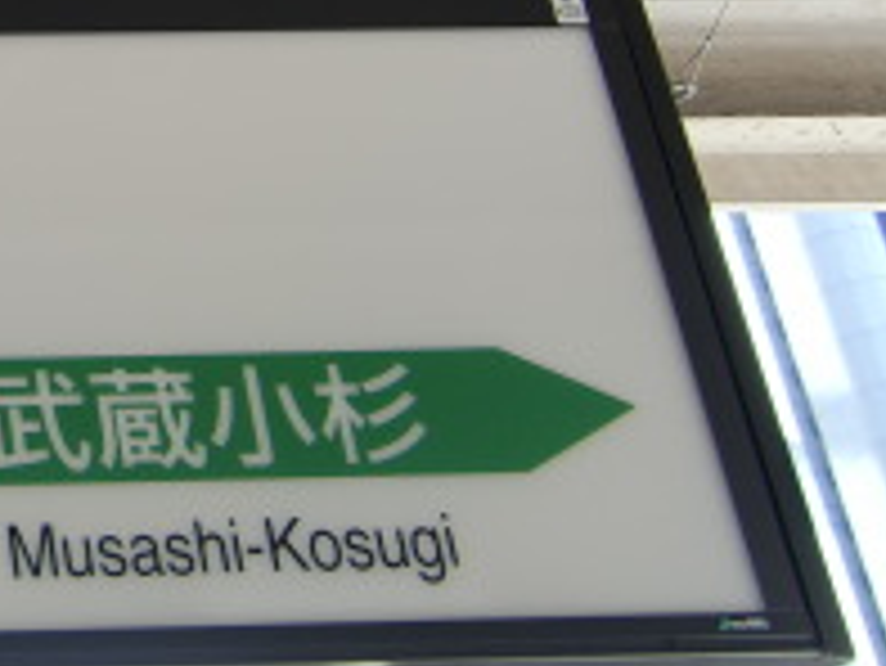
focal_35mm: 91
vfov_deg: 15.9
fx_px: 2331
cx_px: -517
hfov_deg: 18.5
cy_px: -18
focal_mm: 4.9
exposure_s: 1/125
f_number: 2.6
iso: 64
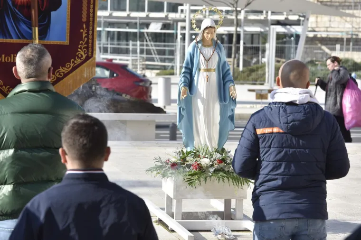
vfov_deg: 8.6
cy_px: 120
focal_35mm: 160
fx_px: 1604
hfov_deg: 12.8
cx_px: 180
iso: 320
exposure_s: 1/320
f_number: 11
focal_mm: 160
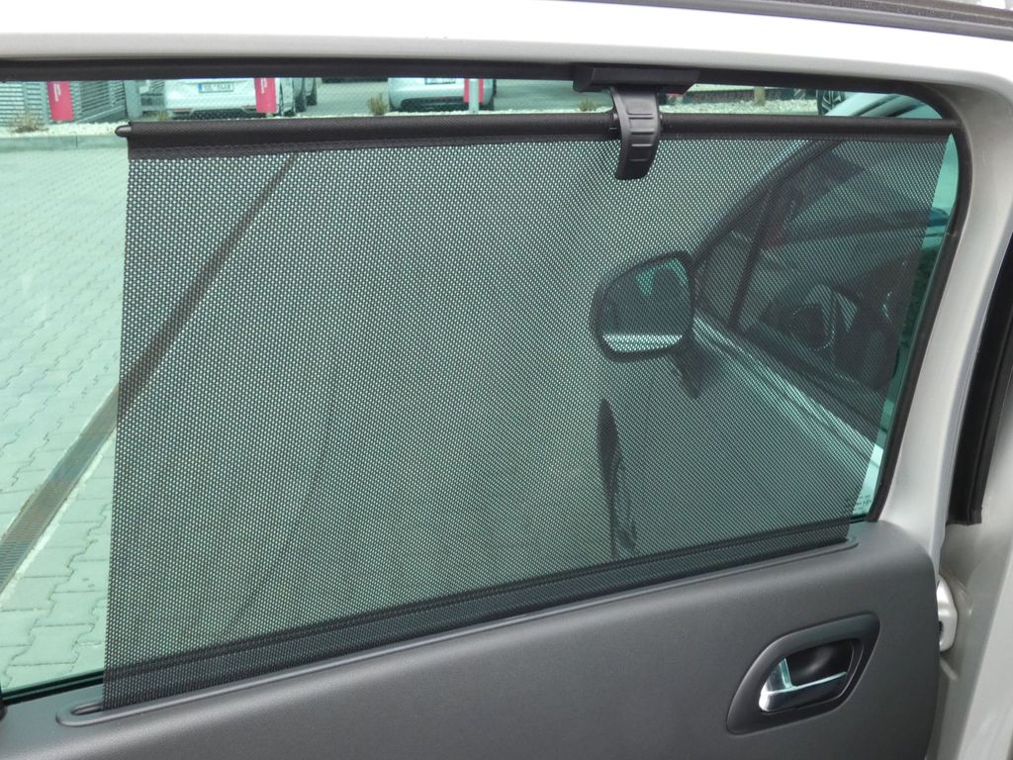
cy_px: 380
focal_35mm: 39
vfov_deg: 36.8
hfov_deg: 47.9
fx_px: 1141
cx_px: 506
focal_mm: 7.1
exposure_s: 1/80
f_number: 5
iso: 320
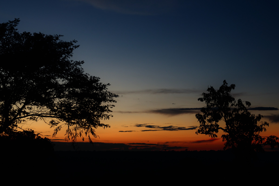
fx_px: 659
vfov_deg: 16.1
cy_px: 93
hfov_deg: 23.9
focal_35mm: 85
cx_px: 140
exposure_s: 1/30
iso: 800
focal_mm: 85
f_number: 8
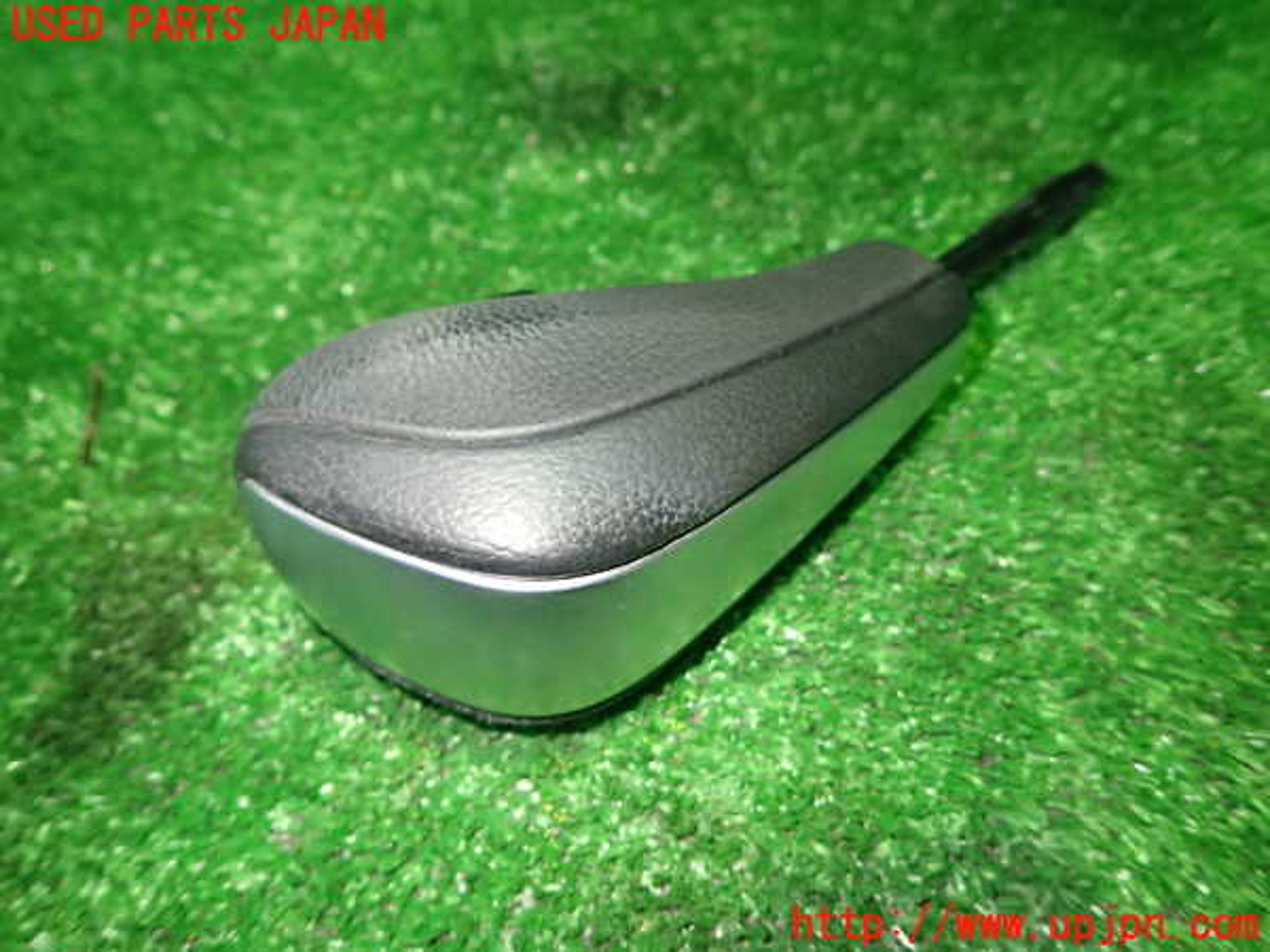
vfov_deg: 54.9
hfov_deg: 69.4
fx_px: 917
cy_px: 476
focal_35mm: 25
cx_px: 635
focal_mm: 4.5
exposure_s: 1/30
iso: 400
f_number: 2
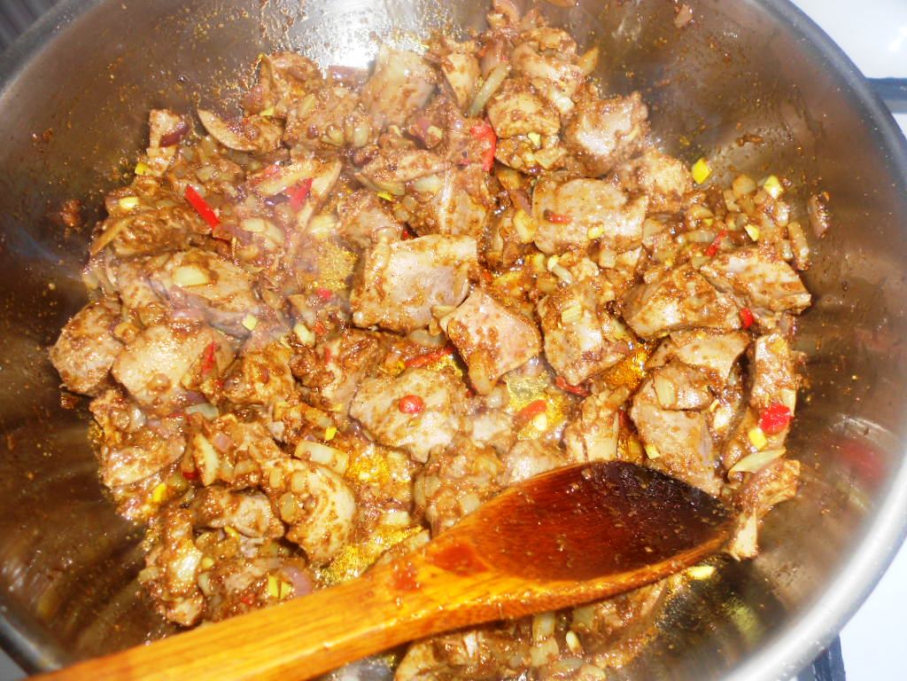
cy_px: 340
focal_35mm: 26
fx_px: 681
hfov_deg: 67.3
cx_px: 454
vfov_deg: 53.1
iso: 80
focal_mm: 4.6
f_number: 3.2
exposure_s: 1/25
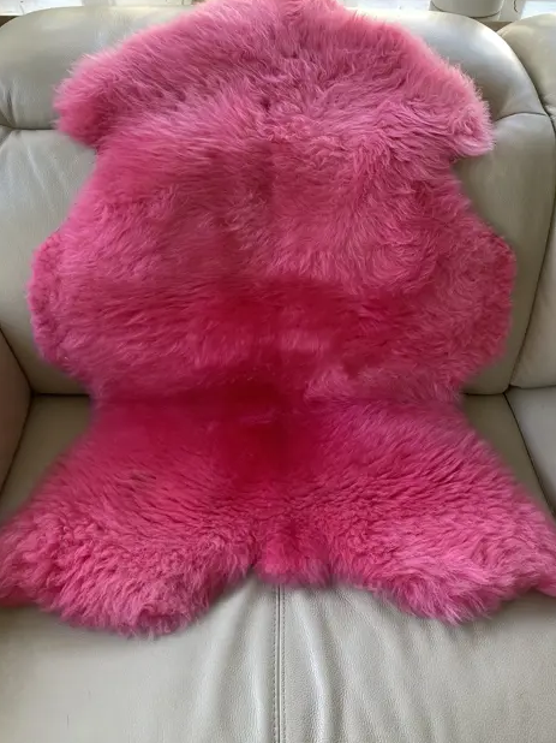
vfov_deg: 61.7
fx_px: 621
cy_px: 362
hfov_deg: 48.2
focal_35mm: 29
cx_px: 276
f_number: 1.8
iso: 80
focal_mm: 3.99
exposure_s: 1/94
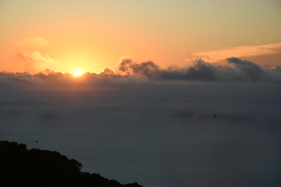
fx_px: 991
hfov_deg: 16.1
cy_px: 94
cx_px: 140
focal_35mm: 127
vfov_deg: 10.8
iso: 400
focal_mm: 85
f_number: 7.1
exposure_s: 1/500
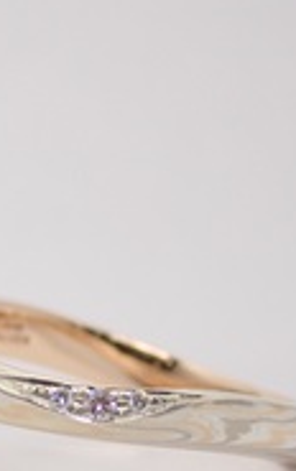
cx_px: -112
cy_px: 396
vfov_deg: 10.5
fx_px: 2550
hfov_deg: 6.6
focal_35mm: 198
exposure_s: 1/125
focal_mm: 13.65
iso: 200
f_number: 4.1
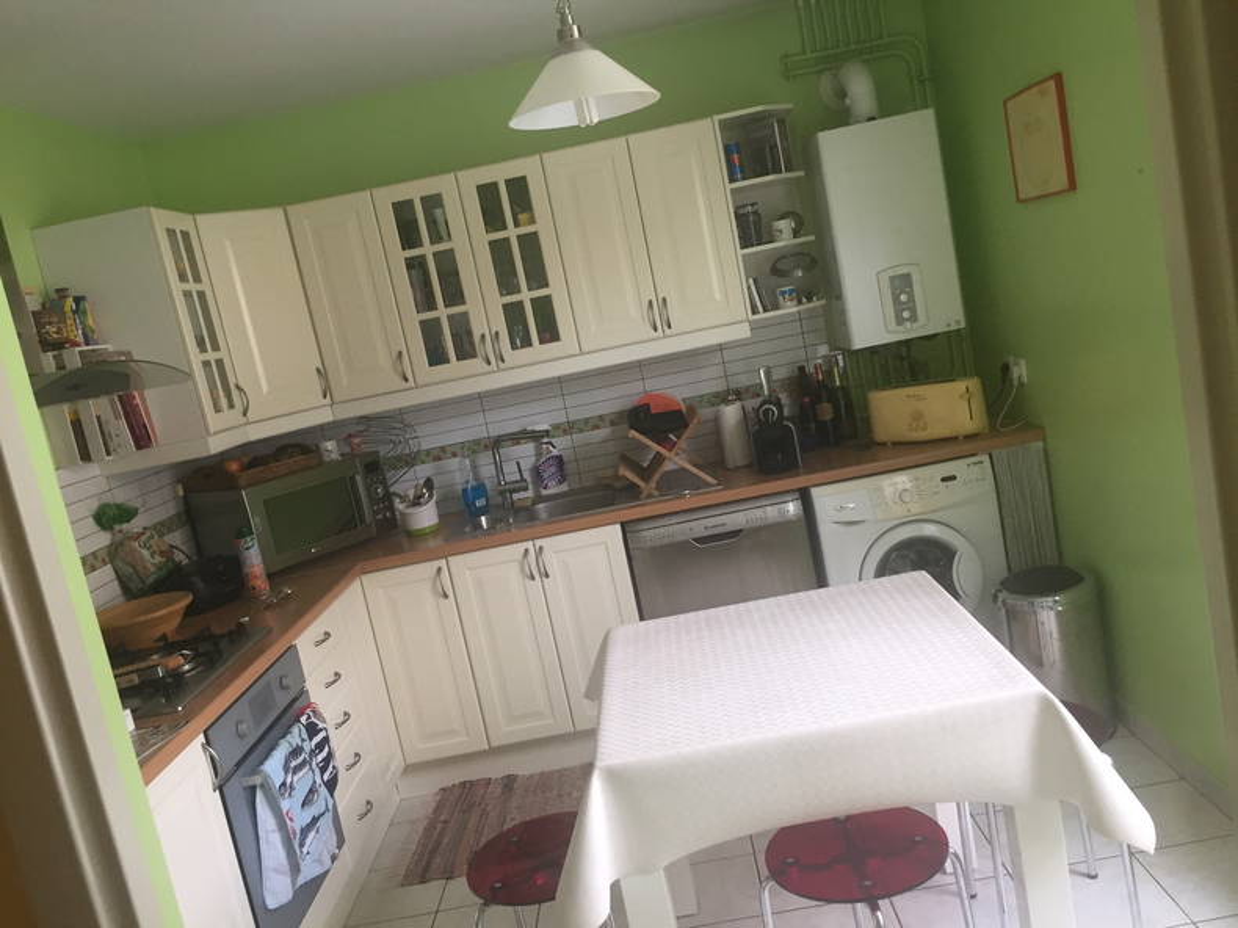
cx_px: 619
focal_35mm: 29
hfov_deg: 61.7
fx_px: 1037
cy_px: 464
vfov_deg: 48.2
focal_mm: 4.15
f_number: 2.2
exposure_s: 1/33
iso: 125
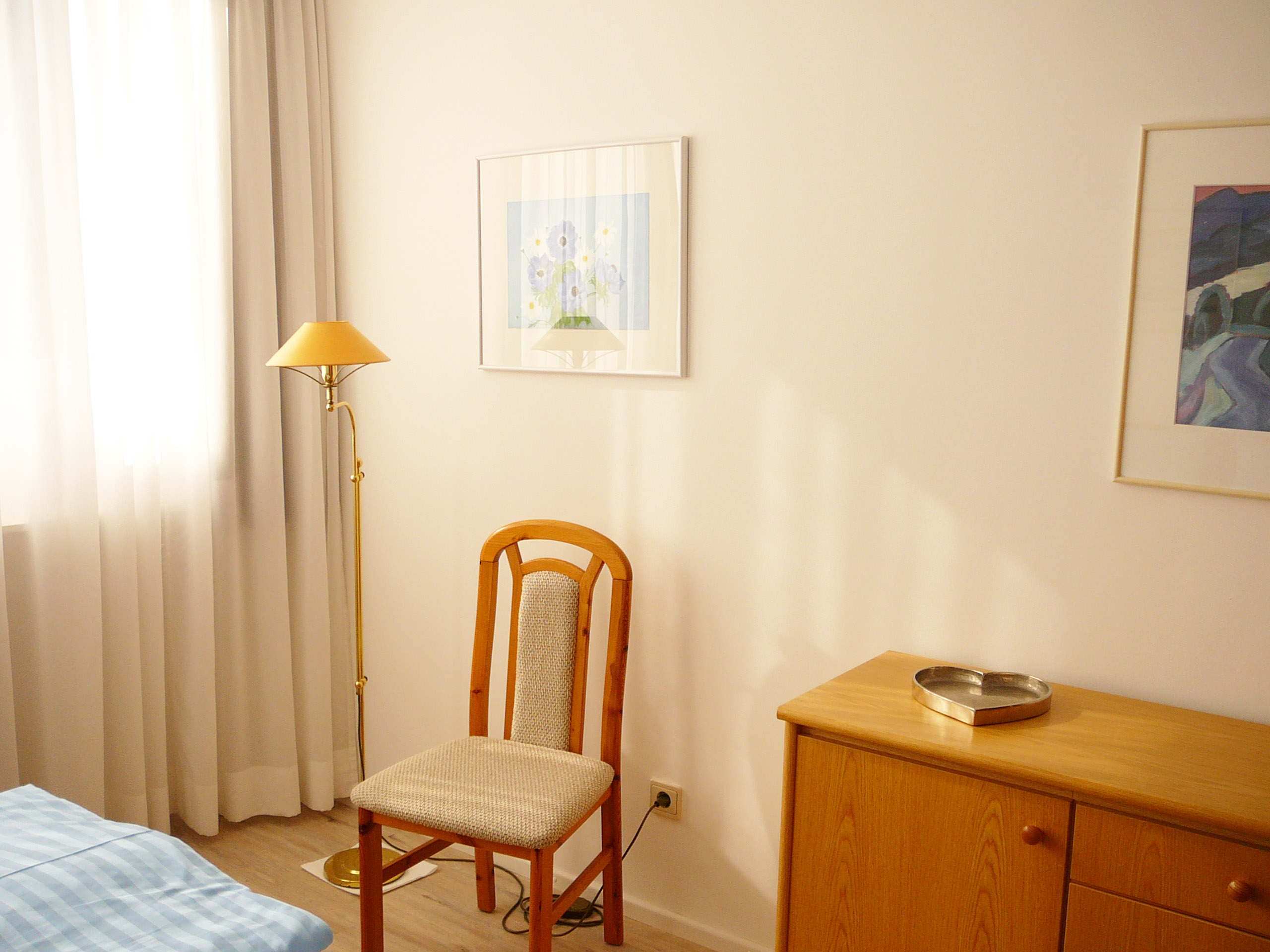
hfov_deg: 52.6
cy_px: 476
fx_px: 1284
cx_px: 635
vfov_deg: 40.7
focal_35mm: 35
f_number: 2.8
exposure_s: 1/250
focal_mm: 5.2
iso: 80
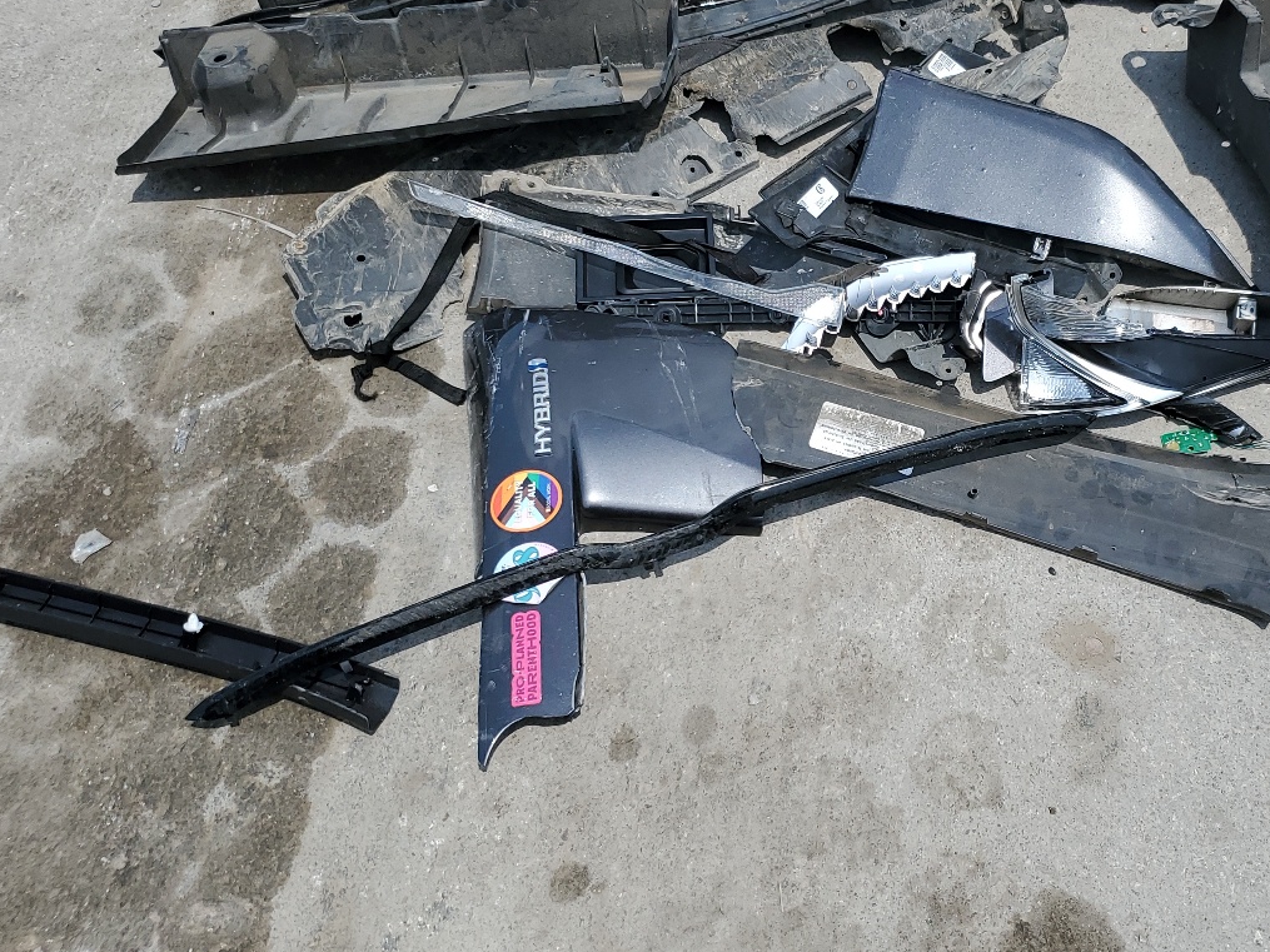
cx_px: 868
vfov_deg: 35.1
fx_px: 1504
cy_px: 438
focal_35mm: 41
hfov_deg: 45.0
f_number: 1.5
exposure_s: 1/5000
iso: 50
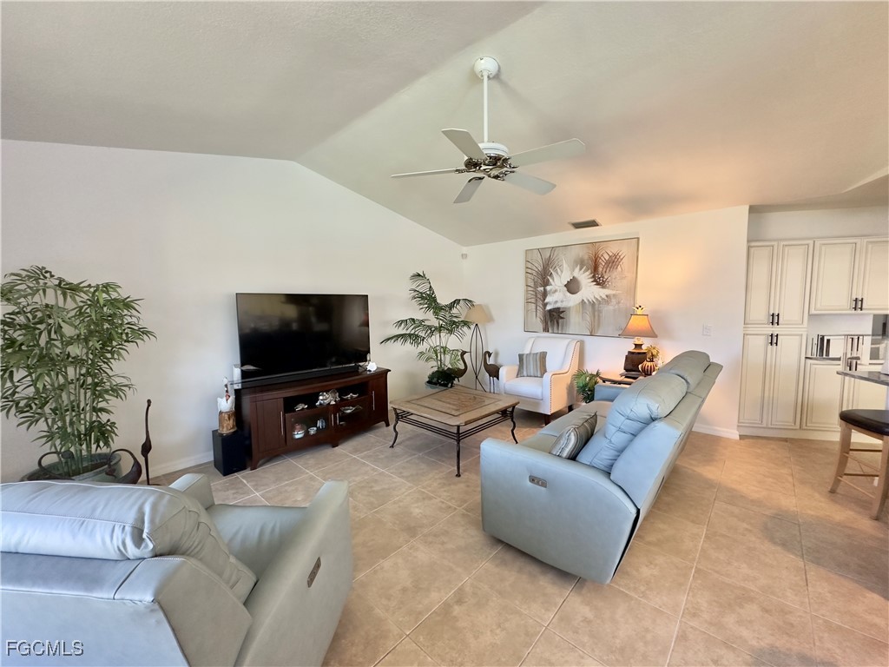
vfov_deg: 85.7
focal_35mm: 14
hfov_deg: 102.1
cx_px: 444
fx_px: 360
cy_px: 334
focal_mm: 2.22
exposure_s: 1/60
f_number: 2.2
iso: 400
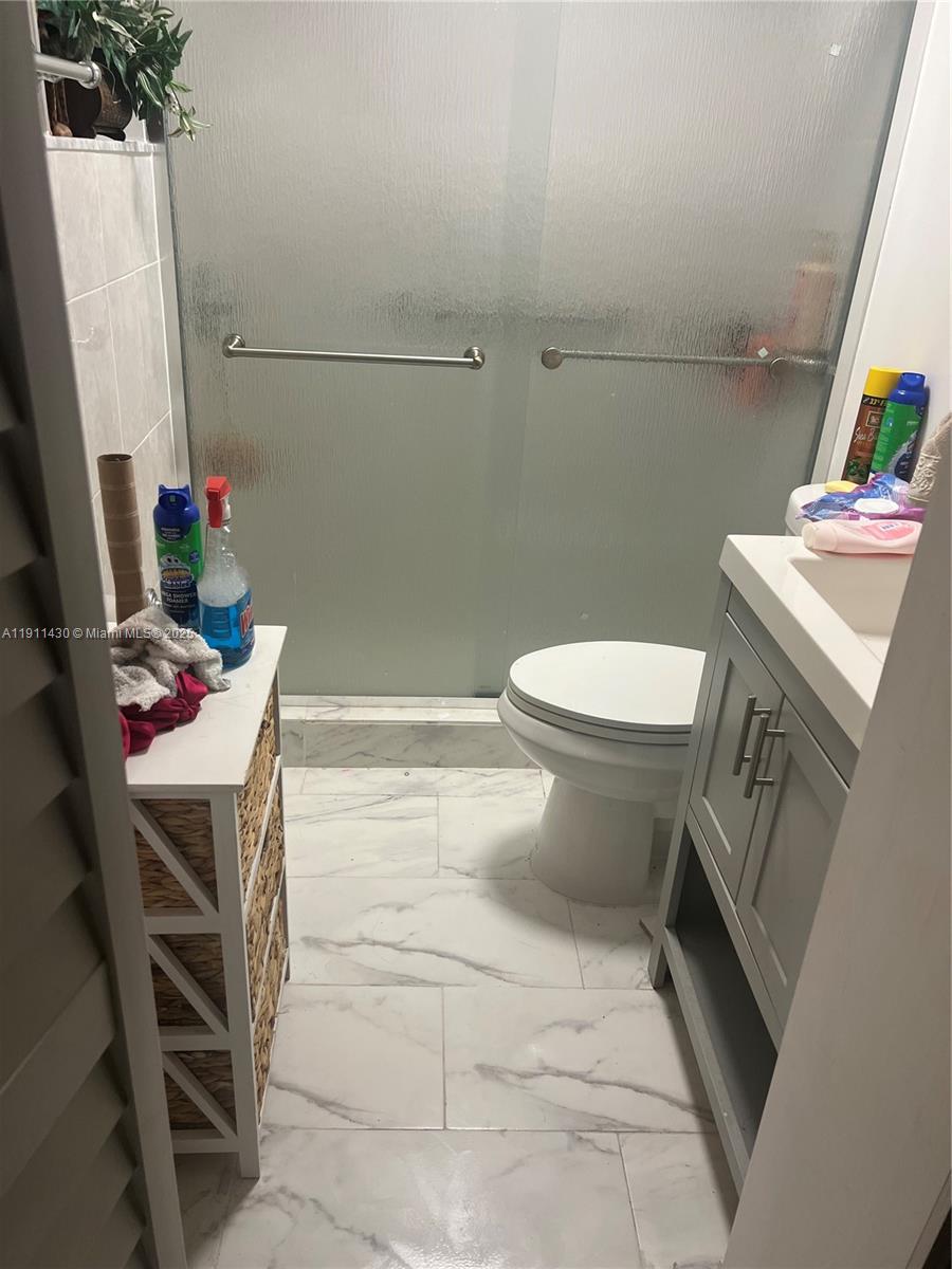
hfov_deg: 53.1
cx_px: 476
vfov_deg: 67.3
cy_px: 634
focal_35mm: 26
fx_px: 953
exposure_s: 1/120
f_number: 1.5
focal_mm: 5.7
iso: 100
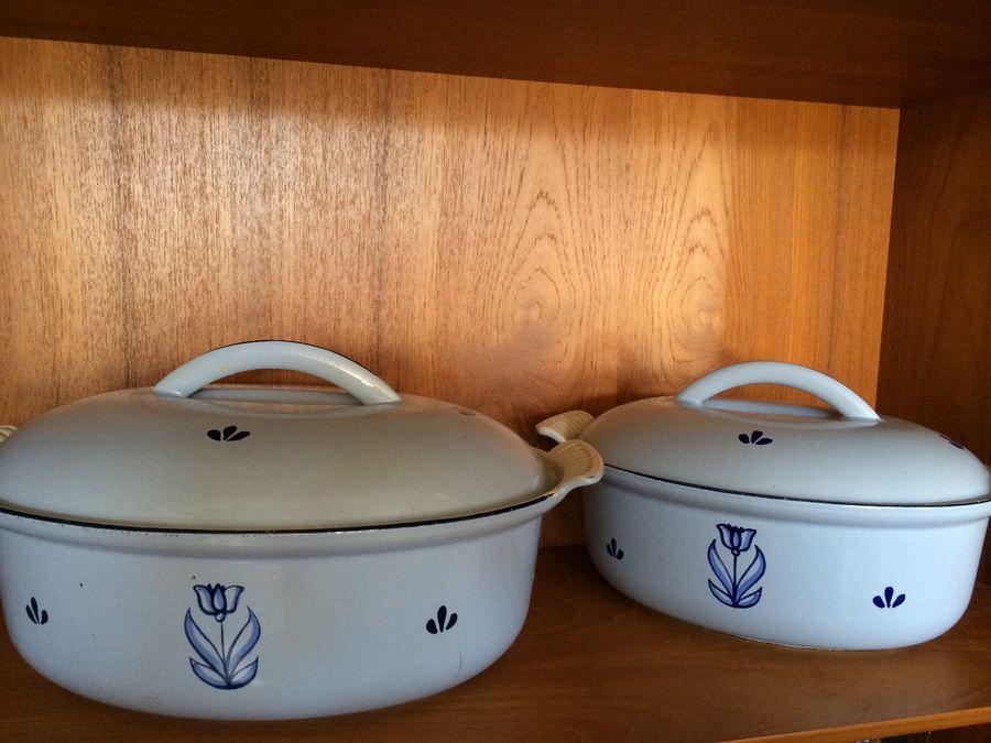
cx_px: 496
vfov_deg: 46.8
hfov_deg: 60.0
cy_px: 372
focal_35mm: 30
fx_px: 859
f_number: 2.2
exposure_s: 1/30
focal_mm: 4.12
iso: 160
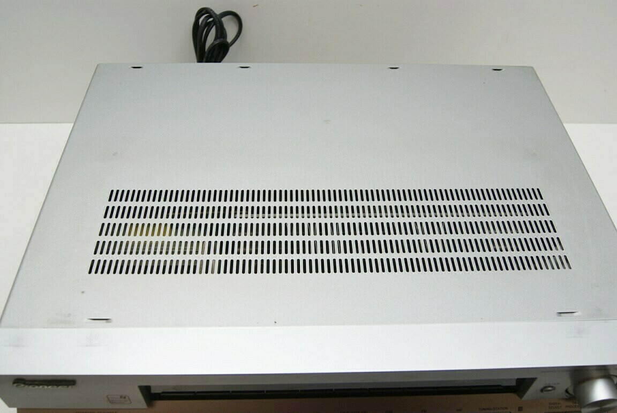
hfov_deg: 57.2
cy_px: 206
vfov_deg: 40.1
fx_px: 566
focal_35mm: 33
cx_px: 308
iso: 100
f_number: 6.3
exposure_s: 1/50
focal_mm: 22
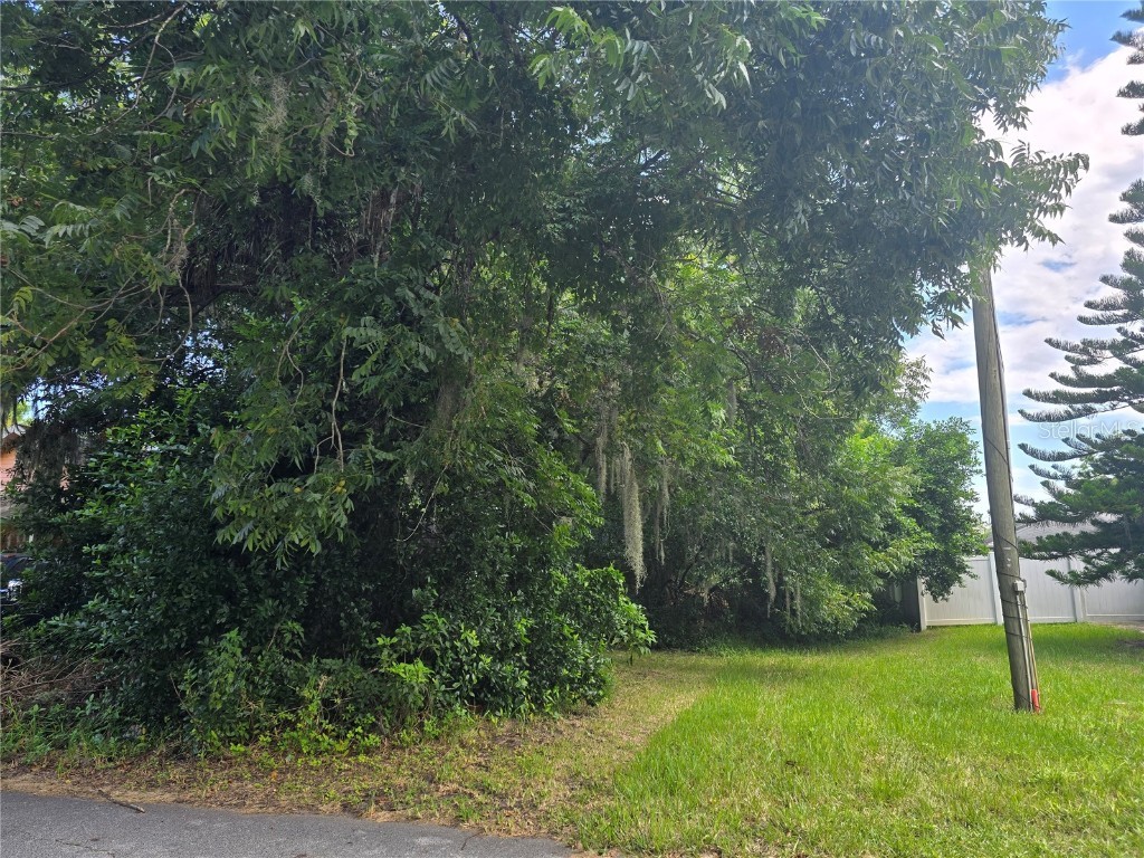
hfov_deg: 73.9
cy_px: 429
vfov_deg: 58.9
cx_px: 572
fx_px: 760
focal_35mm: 23
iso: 12
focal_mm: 6.3
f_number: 1.7
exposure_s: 1/262
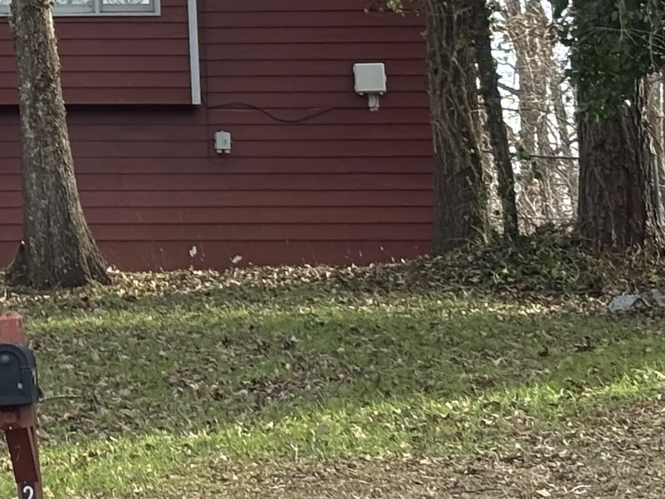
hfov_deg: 9.8
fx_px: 3803
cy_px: -242
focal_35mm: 198
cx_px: -269
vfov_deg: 7.4
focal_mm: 5.96
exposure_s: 1/448
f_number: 1.6
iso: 32
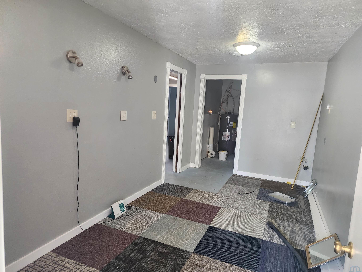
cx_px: 181
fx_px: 241
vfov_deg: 58.9
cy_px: 136
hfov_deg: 73.9
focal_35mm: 23
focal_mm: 6.4
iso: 320
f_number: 1.8
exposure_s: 1/120
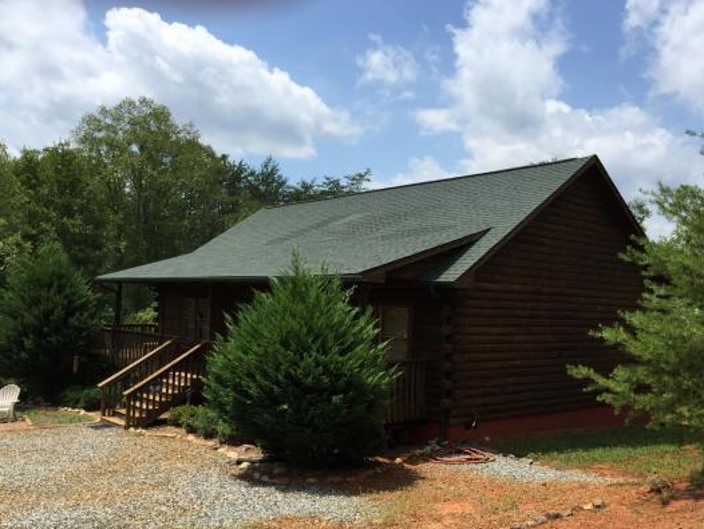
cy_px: 289
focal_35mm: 32
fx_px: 651
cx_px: 365
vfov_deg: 44.1
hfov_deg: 56.8
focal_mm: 4.15
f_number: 2.2
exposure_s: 1/2198
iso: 32
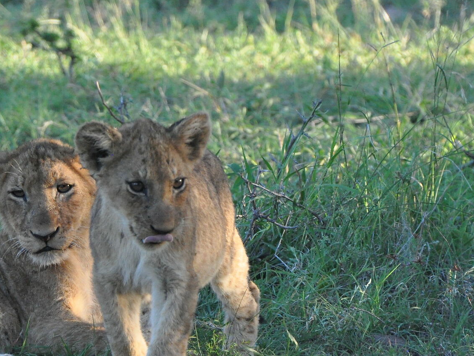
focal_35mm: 676
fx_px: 9258
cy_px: 221
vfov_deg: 2.2
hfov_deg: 2.9
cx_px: 222
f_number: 6.3
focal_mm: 220
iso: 1600
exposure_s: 1/500
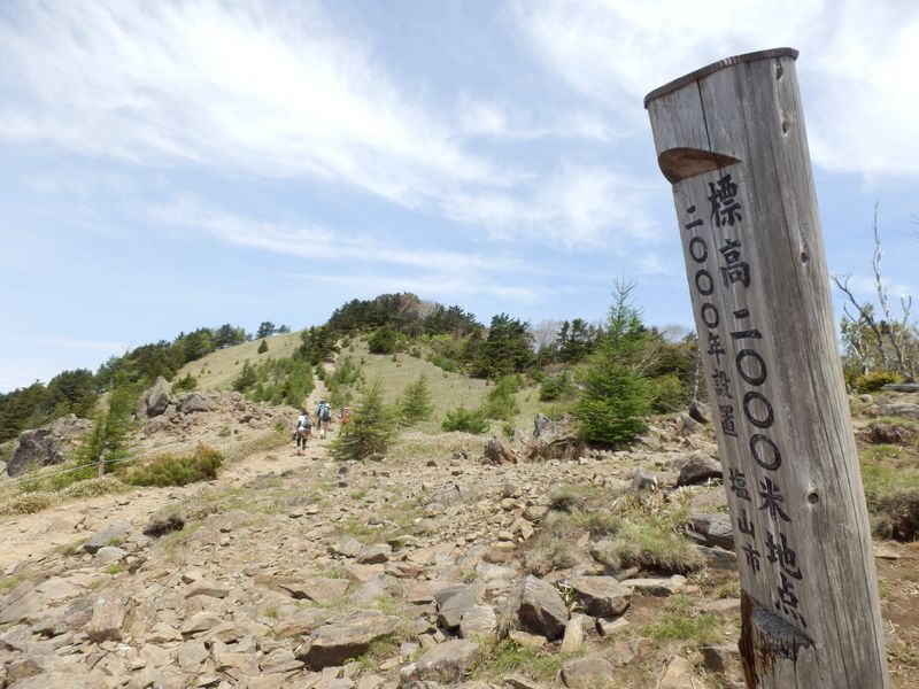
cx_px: 460
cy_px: 344
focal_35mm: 24
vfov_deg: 56.8
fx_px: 637
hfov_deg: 71.6
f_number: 3
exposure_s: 1/800
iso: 80
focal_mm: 4.2
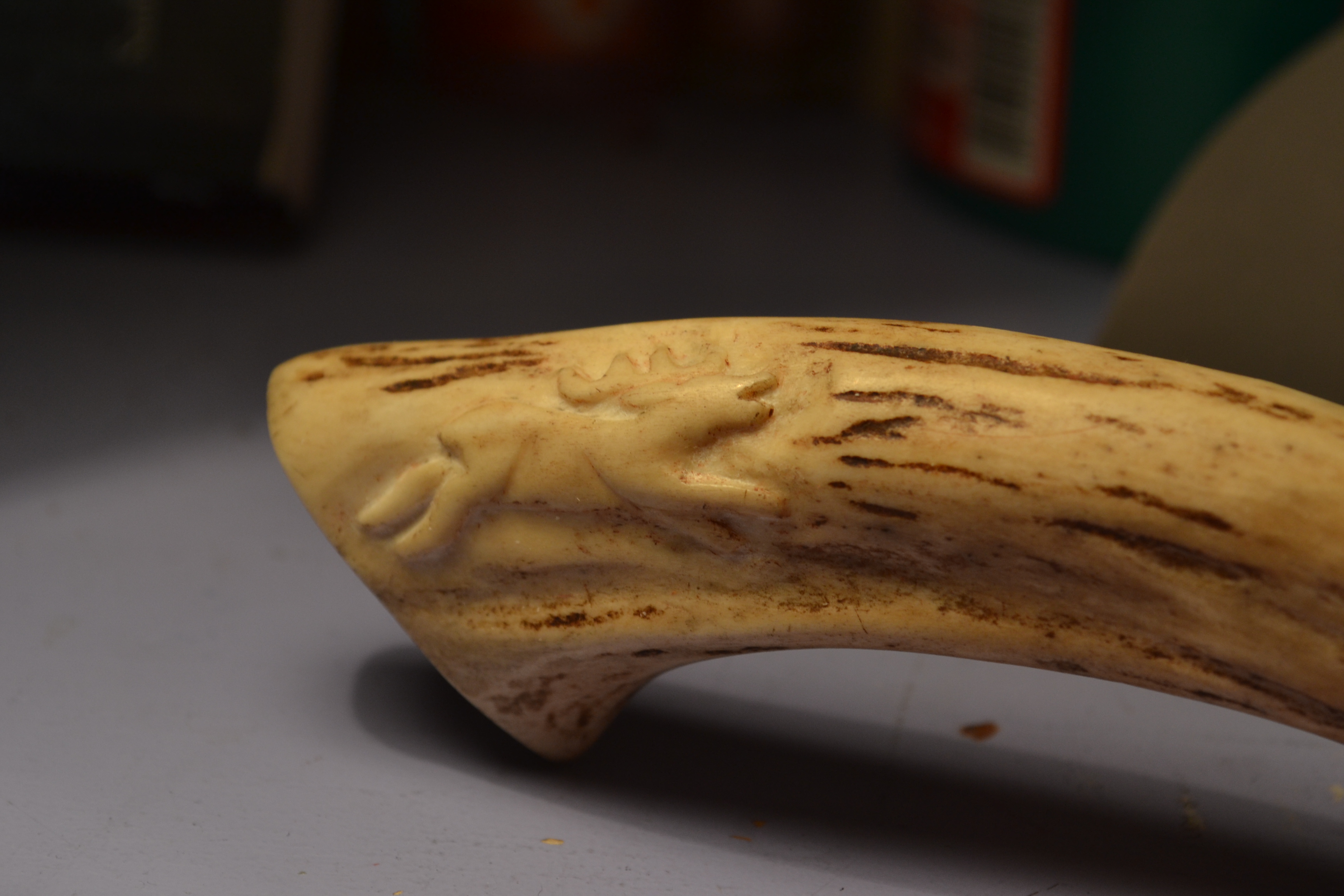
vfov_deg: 16.6
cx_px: 672
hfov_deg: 24.6
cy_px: 448
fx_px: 3080
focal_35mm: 82
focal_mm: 55
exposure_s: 1/60
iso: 400
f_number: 8
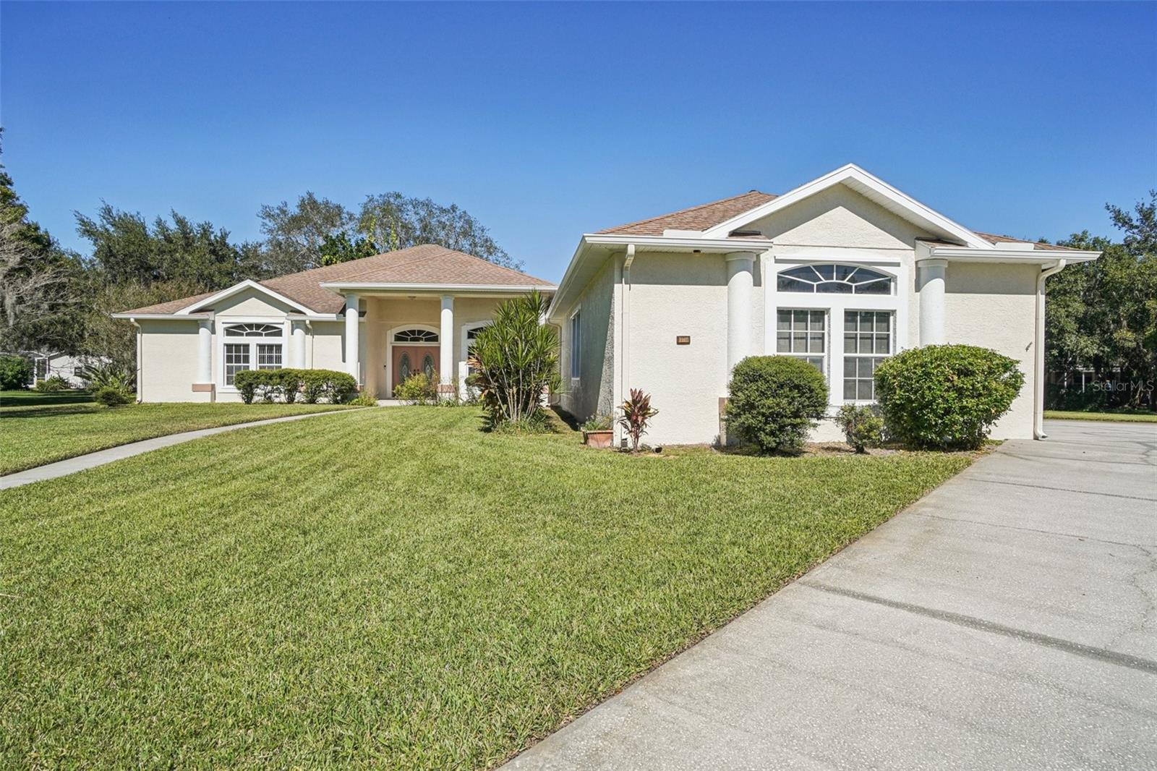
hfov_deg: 90.0
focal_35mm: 18
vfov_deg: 67.4
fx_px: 578
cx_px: 578
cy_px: 386
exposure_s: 1/500
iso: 100
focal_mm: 12
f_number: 8
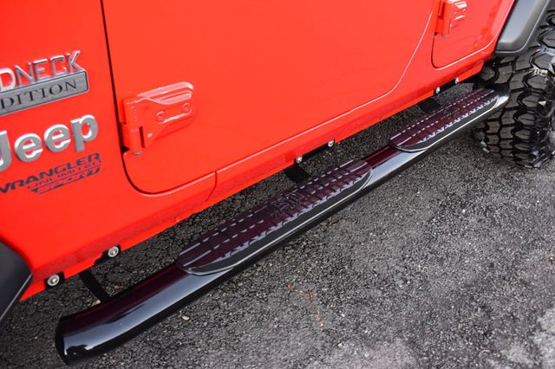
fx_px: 555
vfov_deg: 36.8
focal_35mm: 36
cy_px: 184
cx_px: 278
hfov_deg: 53.2
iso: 1100
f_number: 6.3
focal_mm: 24
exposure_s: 1/15
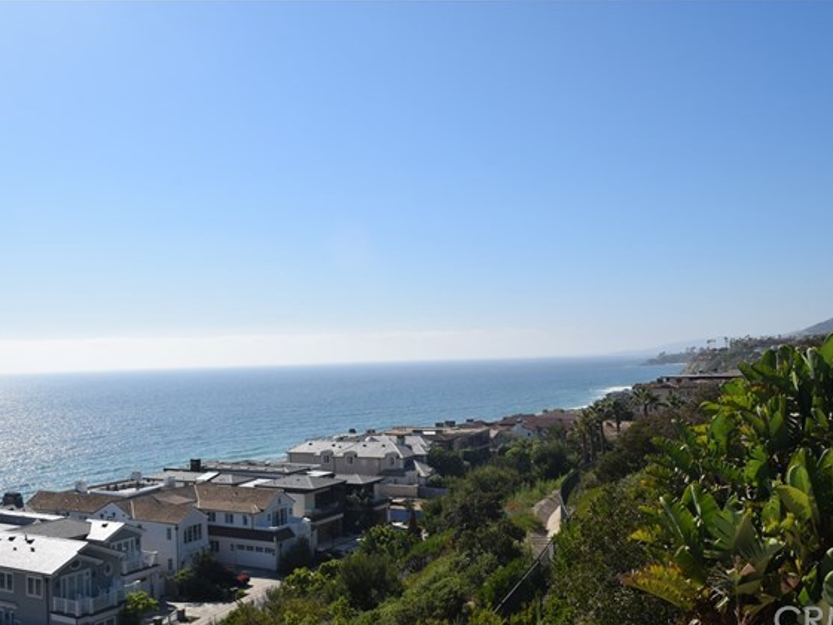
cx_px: 418
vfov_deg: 42.9
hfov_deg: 55.4
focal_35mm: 33
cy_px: 316
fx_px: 794
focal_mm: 20
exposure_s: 1/400
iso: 200
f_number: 10
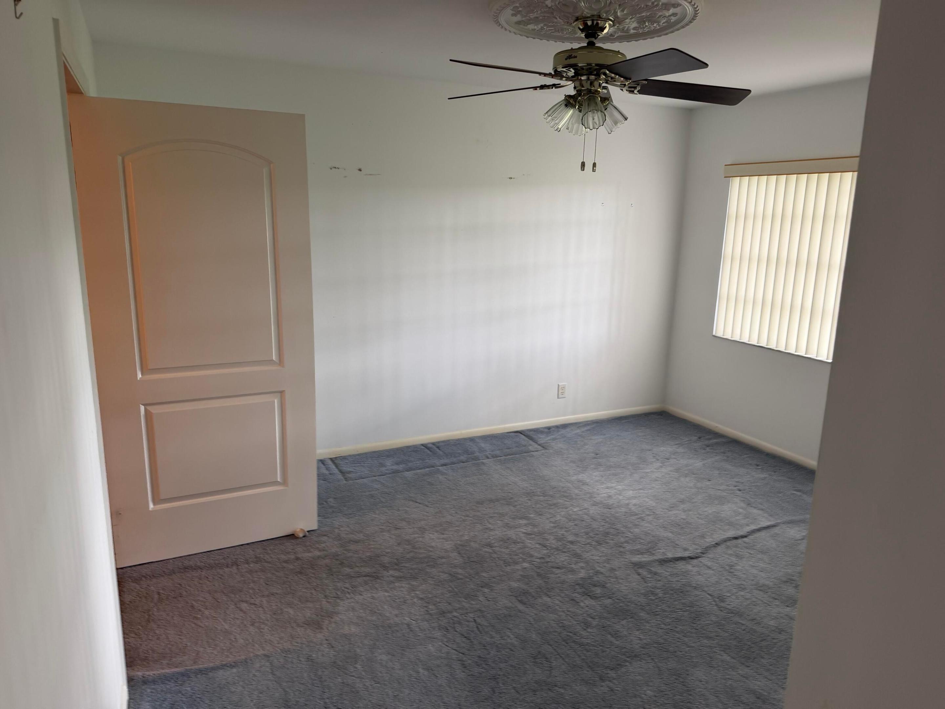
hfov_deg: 71.6
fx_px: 655
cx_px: 472
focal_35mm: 24
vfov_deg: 56.8
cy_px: 354
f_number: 1.78
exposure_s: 1/60
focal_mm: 6.76
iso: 125
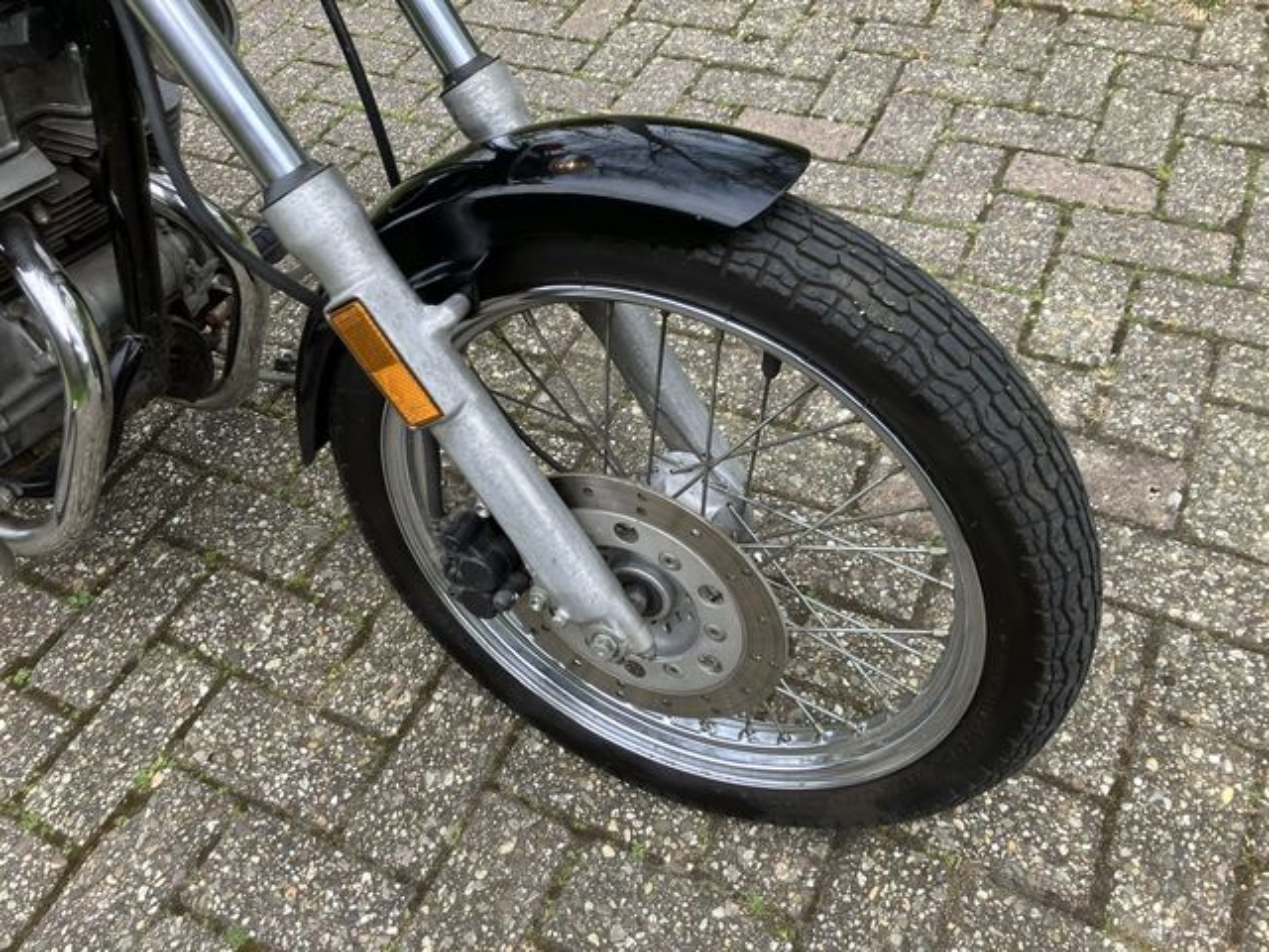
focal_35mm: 28
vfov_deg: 49.7
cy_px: 476
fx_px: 1026
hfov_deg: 63.4
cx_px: 634
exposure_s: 1/186
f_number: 1.8
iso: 25
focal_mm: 3.99
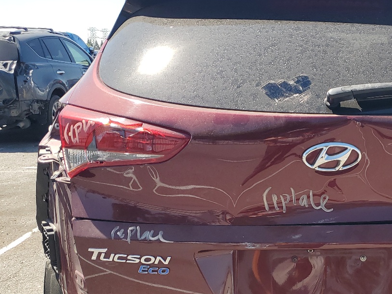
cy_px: 227
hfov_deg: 36.2
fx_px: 578
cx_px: 316
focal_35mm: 51
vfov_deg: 28.1
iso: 50
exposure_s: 1/1429
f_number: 1.5
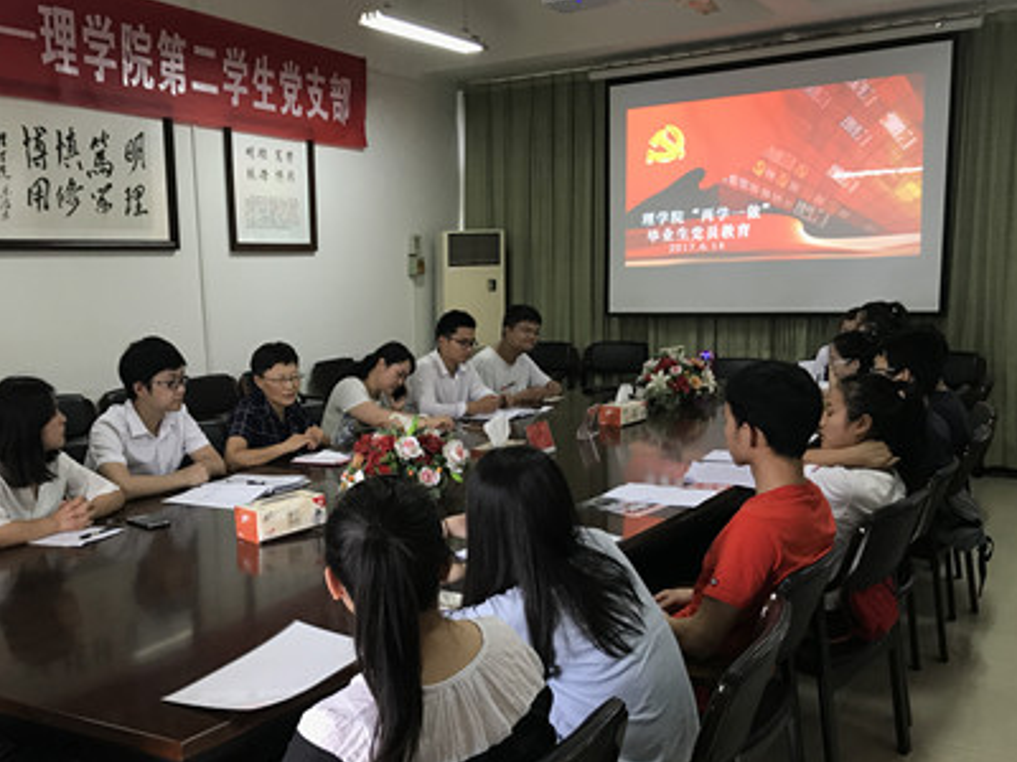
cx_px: 409
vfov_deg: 40.6
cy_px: 431
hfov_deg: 52.3
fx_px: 1028
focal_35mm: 35
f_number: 1.8
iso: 32
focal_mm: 3.99
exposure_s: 1/20
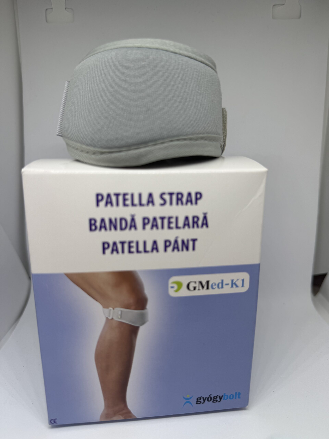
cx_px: 164
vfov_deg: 71.6
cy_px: 220
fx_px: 304
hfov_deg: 56.8
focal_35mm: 24
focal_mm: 6.76
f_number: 1.78
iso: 80
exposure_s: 1/407
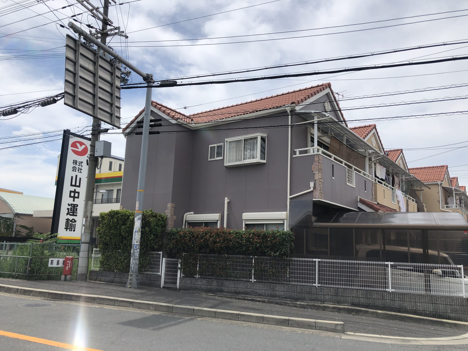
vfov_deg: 49.7
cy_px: 176
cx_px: 234
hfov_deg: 63.4
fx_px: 379
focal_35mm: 28
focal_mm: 4
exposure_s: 1/3247
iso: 20
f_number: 1.8
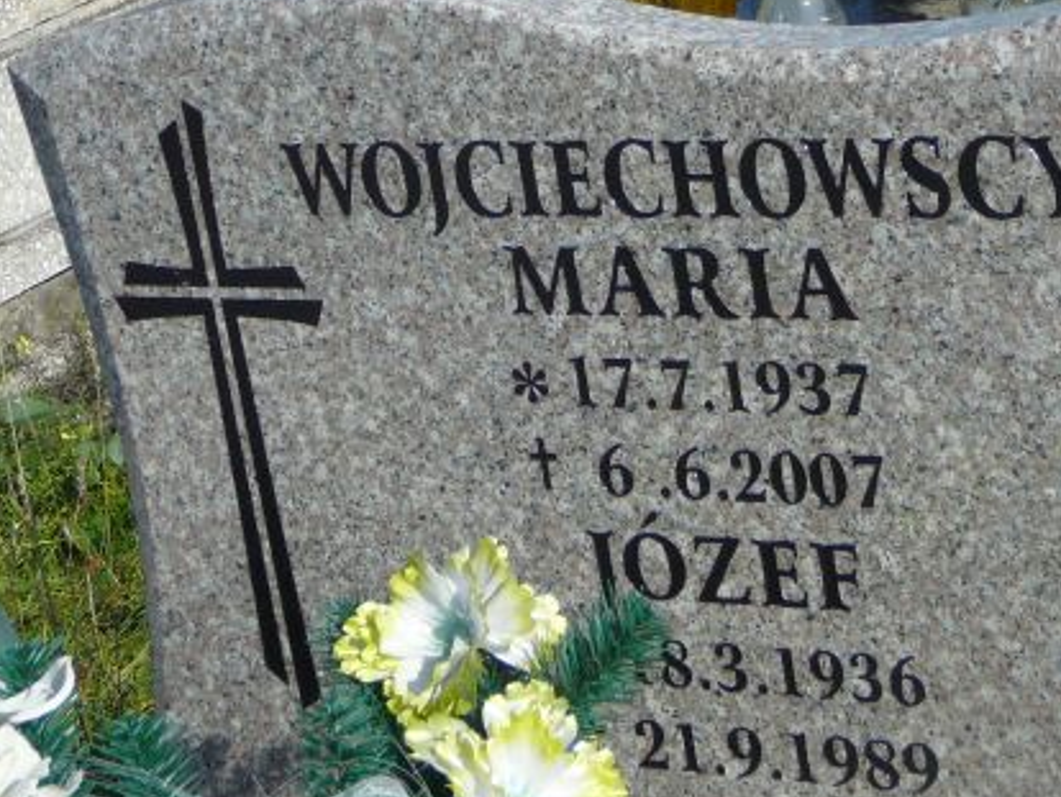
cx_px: 654
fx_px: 3650
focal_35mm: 119
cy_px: 292
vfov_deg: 12.5
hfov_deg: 16.5
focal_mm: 11.5
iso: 80
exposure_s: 1/1000
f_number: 3.7
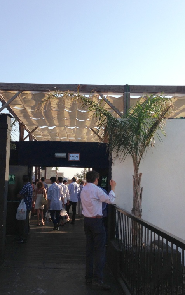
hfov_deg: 27.3
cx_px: 68
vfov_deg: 42.7
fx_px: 379
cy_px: 147
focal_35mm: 47
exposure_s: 1/1153
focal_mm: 4.13
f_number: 2.4
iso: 50
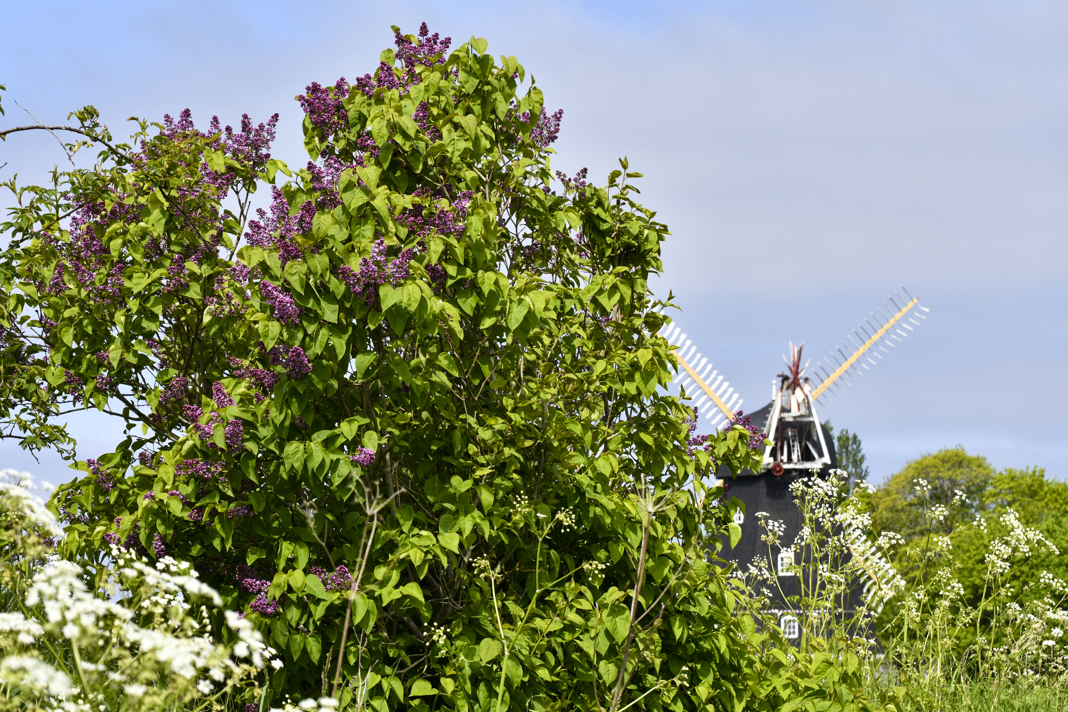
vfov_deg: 11.4
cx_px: 534
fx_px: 3560
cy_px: 356
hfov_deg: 17.1
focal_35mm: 120
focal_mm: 80
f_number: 11
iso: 200
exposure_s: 1/400
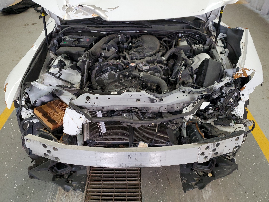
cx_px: 134
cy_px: 101
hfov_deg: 67.3
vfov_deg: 53.1
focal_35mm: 26
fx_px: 202
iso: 135
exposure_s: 1/60.2
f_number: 1.5
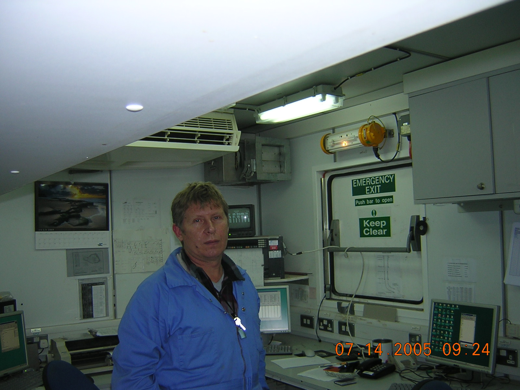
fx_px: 541
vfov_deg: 39.7
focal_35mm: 36
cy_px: 195
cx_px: 260
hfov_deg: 51.4
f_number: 2.6
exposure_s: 1/60.1
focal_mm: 4.7
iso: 100
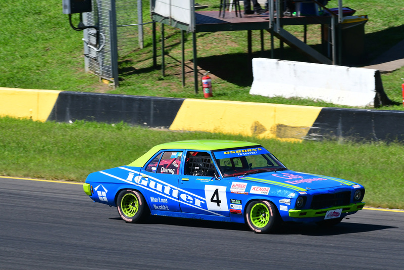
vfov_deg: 4.4
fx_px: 3536
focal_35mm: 315
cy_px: 135
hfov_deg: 6.5
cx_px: 202
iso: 500
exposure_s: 1/640
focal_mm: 210
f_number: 11
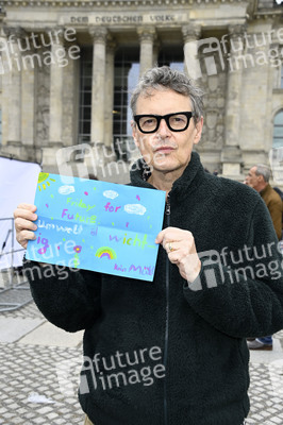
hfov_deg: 29.8
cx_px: 142
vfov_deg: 43.6
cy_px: 212
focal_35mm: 45
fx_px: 532
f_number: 6.3
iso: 400
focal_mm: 45
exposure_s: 1/250
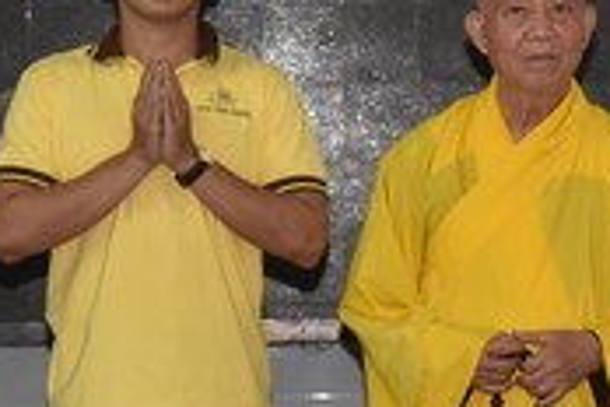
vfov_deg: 4.3
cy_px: 256
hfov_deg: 6.4
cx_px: 592
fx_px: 5439
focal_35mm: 321
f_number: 5.6
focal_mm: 86
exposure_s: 1/60
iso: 1600
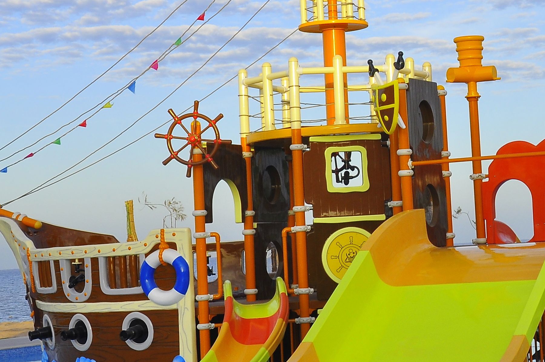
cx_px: 484
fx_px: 1512
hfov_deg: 20.1
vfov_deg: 13.6
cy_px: 112
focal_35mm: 100
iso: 200
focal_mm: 28
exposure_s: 1/60
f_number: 13
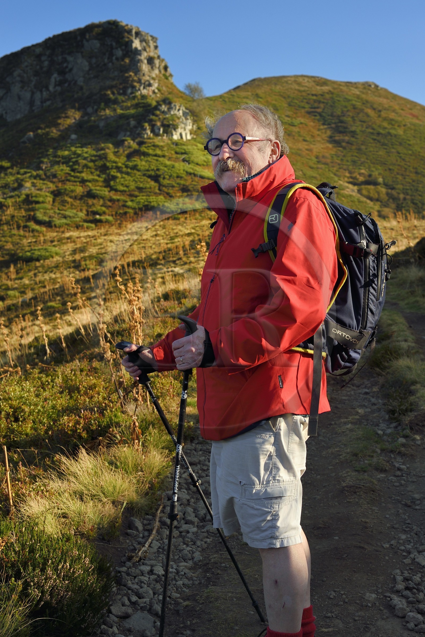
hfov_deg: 26.0
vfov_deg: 38.2
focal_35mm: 52
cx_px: 212
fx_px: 921
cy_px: 318
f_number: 10
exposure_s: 1/250
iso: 200
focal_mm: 52
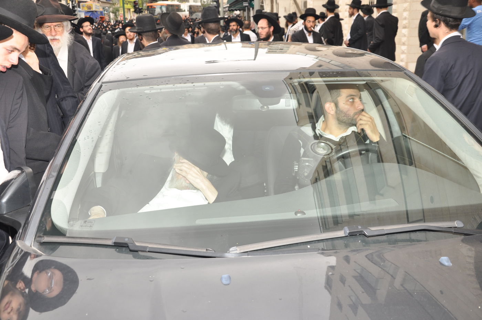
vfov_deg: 34.1
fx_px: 521
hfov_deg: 49.6
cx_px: 241
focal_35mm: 39
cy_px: 160
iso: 400
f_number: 5.6
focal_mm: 26
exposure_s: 1/80
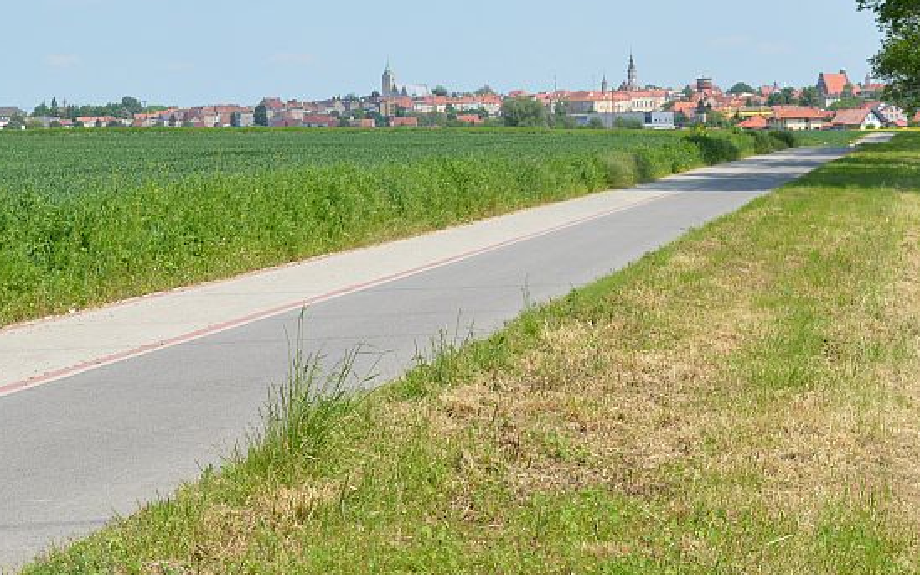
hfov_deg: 26.4
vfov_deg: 16.5
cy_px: 76
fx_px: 1955
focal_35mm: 78
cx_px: 389
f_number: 9
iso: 100
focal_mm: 28
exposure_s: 1/320
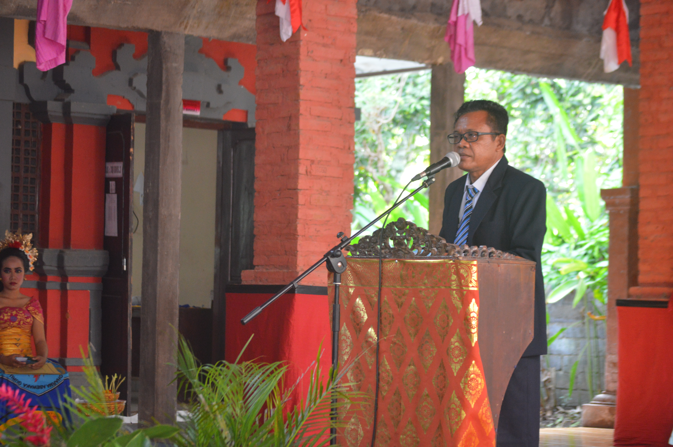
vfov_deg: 13.8
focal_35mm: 99
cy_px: 224
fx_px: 1849
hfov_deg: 20.6
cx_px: 336
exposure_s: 1/60
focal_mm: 66
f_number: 4.2
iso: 900
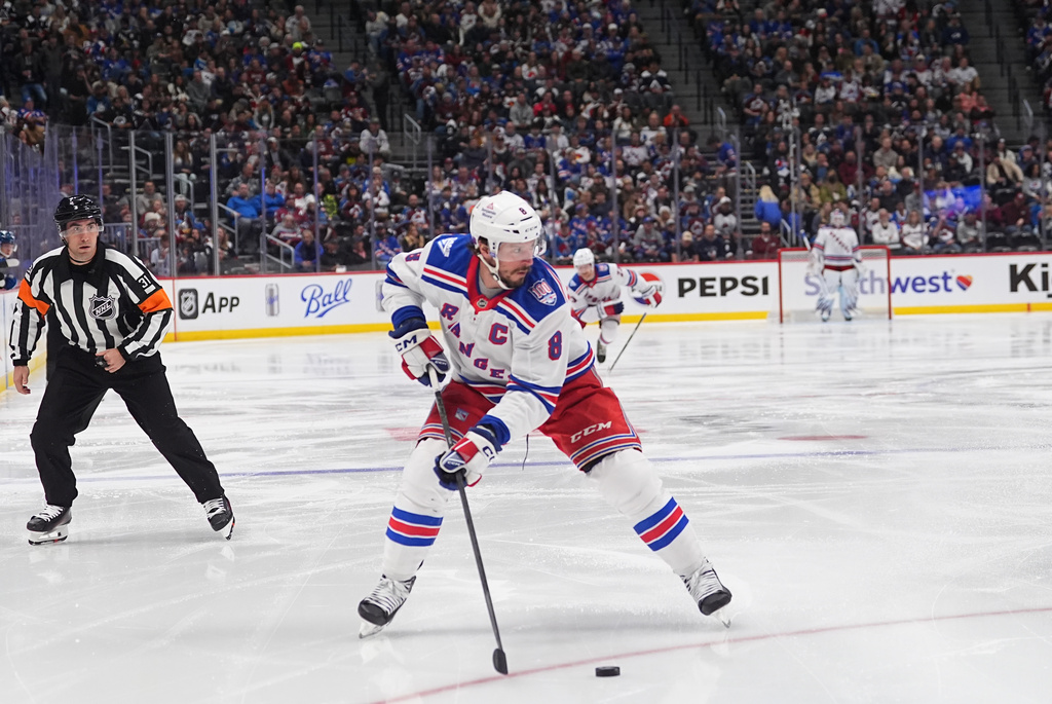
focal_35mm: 105
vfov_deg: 13.1
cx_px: 526
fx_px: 3071
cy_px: 352
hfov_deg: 19.4
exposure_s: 1/2000
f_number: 3.2
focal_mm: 70
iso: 2500
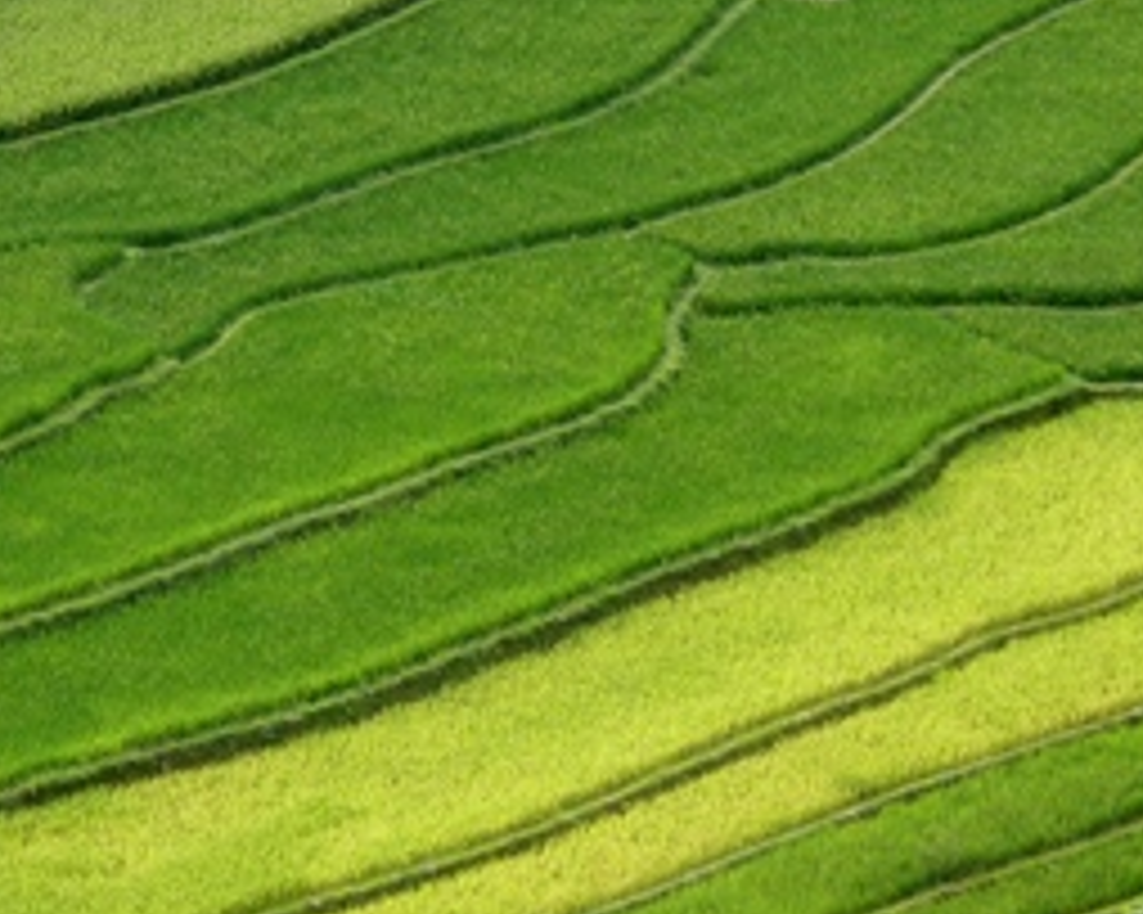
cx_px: 205
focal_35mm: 379
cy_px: 306
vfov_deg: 4.1
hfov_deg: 5.1
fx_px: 12816
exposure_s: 1/160
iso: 80
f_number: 4
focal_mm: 33.5
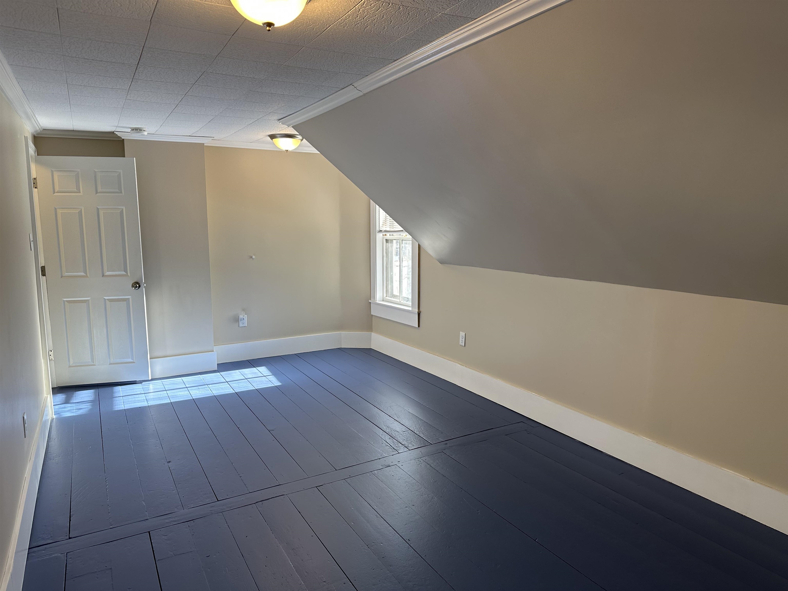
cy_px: 296
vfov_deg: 56.8
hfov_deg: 71.6
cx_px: 394
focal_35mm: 24
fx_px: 546
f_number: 1.78
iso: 64
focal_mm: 6.86
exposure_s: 1/120
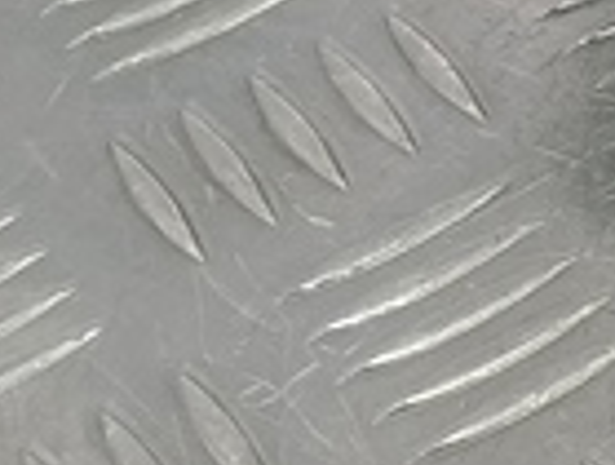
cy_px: 106
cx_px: 2097
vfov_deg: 8.8
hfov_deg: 8.6
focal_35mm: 169
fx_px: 3010
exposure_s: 1/50
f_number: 1.6
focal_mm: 4.11
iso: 140
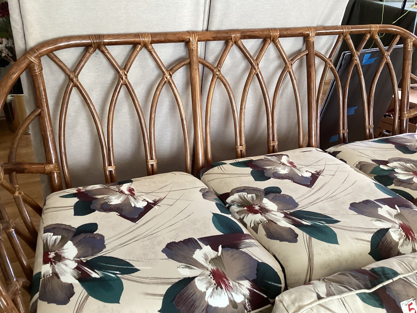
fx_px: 386
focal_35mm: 32
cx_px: 202
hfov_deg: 56.8
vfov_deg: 44.2
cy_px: 152
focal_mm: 3.3
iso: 160
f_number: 2.4
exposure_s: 1/60
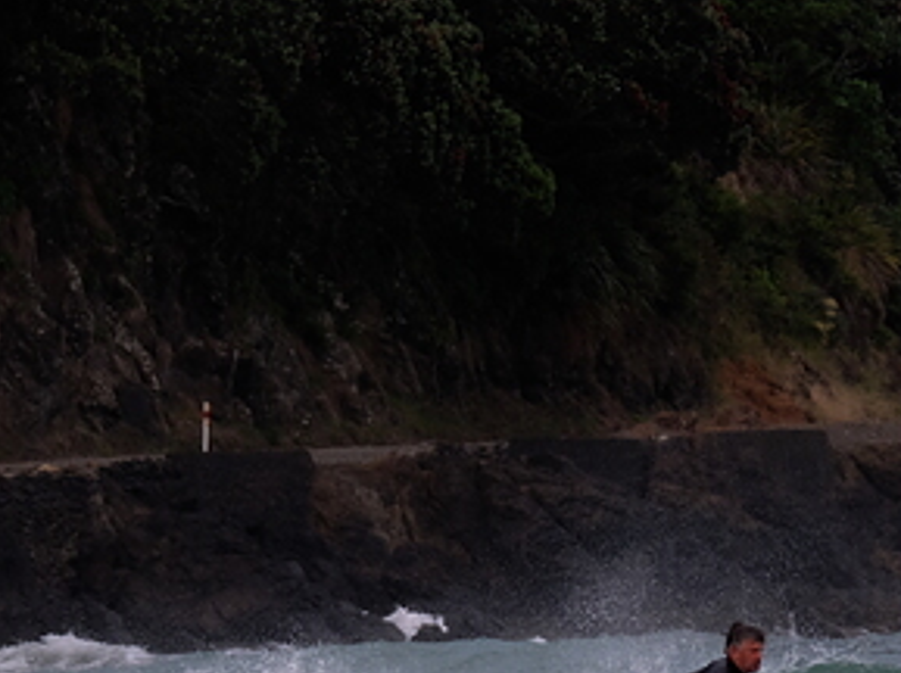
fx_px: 26282
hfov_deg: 2.0
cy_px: 774
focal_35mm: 1011
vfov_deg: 1.5
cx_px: 817
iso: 640
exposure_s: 1/500
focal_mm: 258
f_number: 6.3
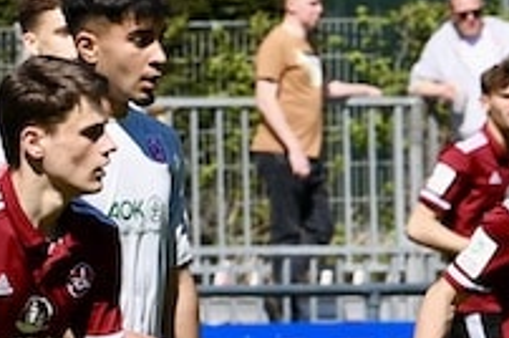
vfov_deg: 1.3
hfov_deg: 2.0
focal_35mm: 1016
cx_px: 48
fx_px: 14342
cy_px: 158
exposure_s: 1/500
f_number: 11
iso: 360
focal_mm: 200
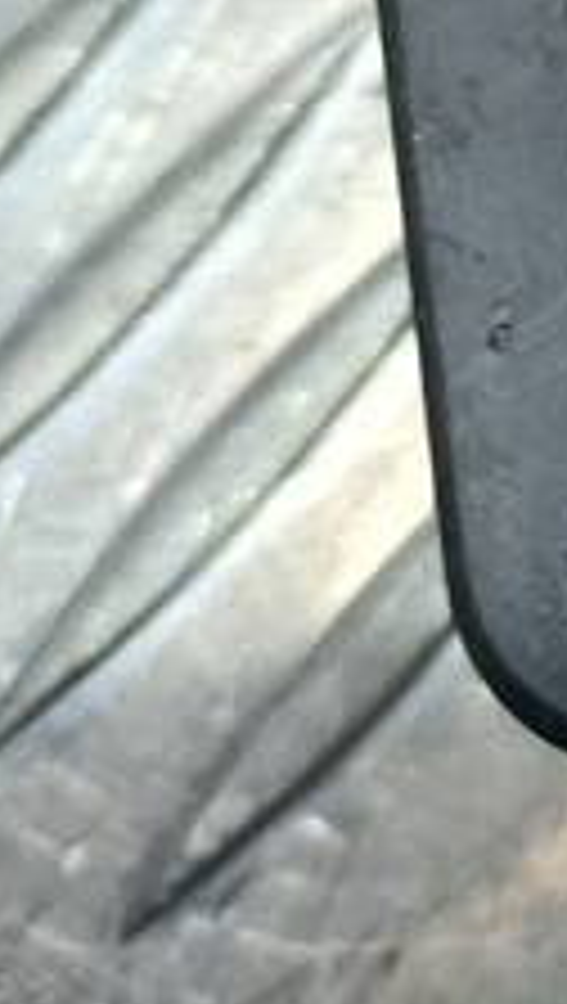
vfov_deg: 15.9
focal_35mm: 125
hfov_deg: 8.2
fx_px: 3330
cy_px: -437
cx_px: 1746
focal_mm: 4.6
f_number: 1.8
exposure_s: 1/50
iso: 32
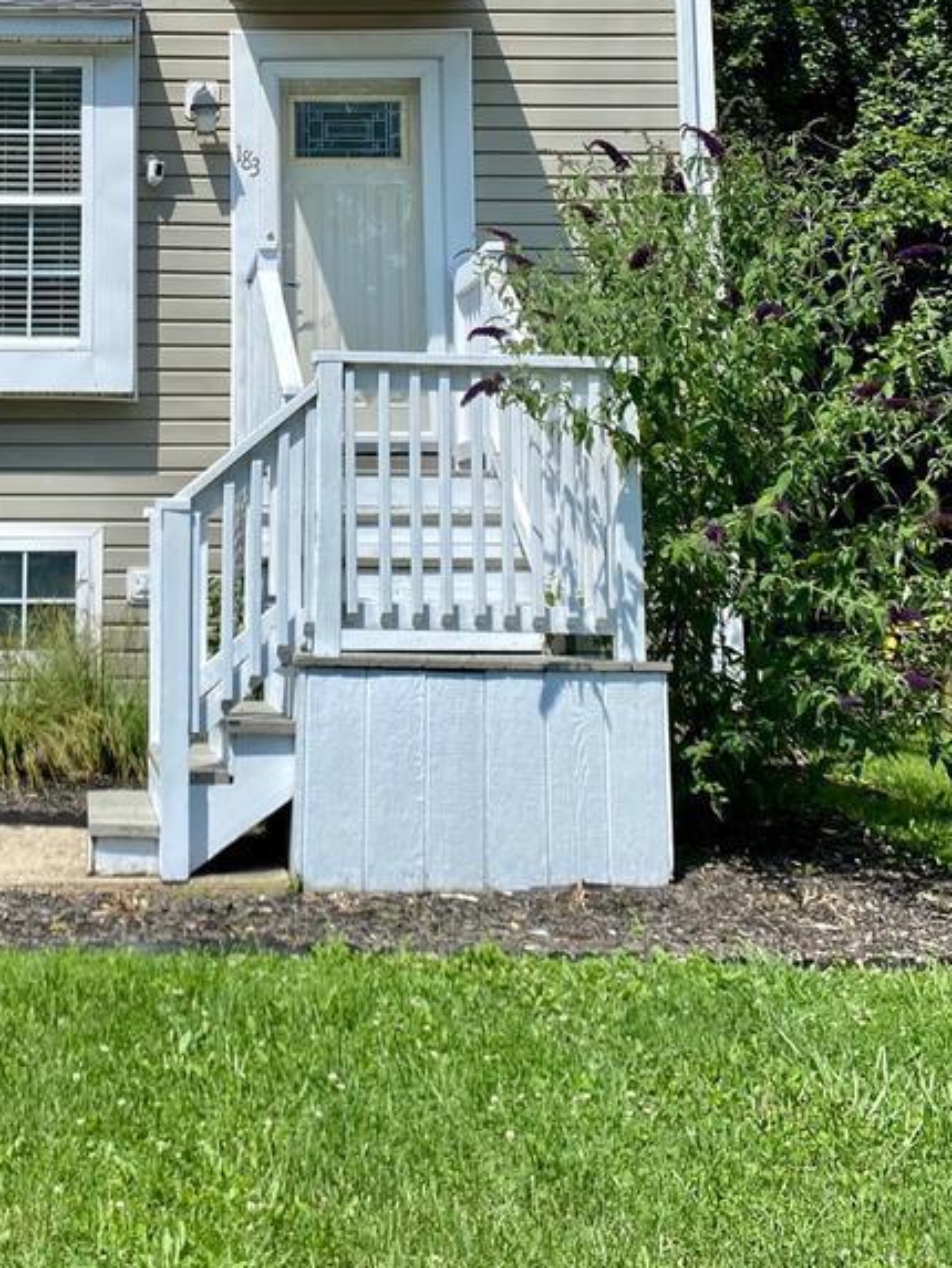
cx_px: 157
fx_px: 1796
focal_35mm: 49
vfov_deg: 37.9
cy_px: 316
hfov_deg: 28.9
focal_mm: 4.25
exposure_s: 1/3401
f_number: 1.8
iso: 32
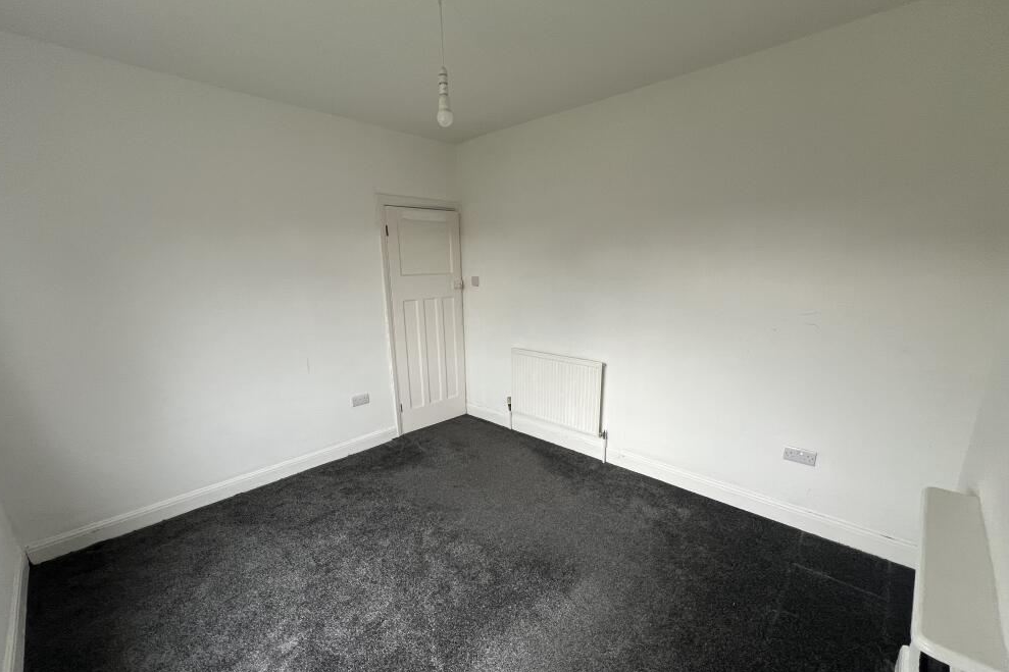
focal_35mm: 14
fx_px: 392
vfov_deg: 80.9
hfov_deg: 104.3
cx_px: 495
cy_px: 374
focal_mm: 1.57
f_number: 1.8
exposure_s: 1/99
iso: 100
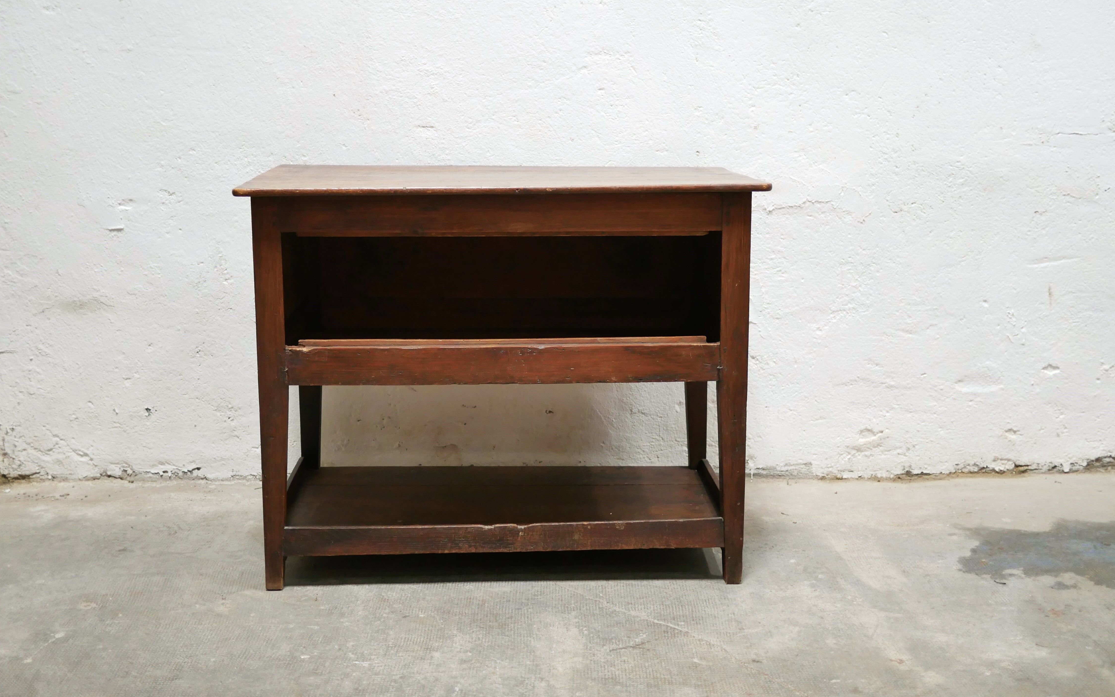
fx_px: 1307
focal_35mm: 43
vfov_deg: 29.8
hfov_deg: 46.2
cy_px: 293
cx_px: 555
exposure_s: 1/60
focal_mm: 20
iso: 1000
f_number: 1.7
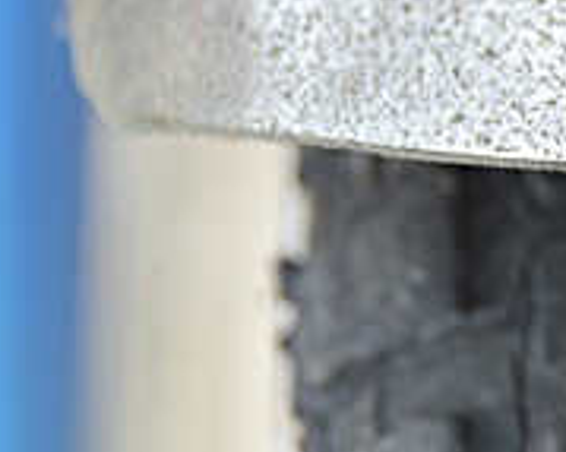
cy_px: -267
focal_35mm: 299
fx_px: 5006
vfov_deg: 5.1
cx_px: 822
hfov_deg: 6.4
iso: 125
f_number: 5.6
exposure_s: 1/125
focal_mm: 38
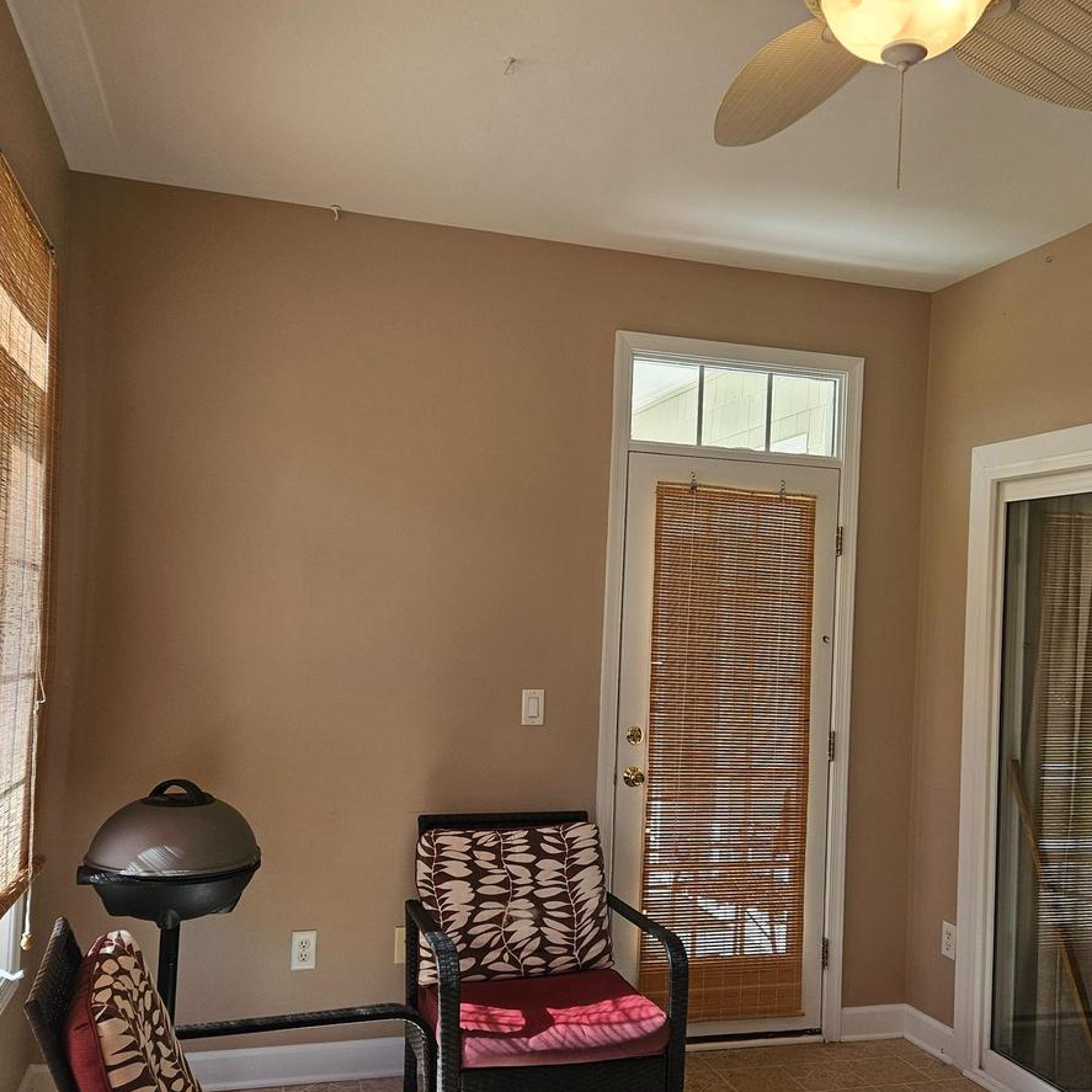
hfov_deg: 49.6
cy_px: 591
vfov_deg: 49.7
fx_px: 1178
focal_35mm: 33
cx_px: 619
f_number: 1.8
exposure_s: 1/207
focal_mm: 5.4
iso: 64
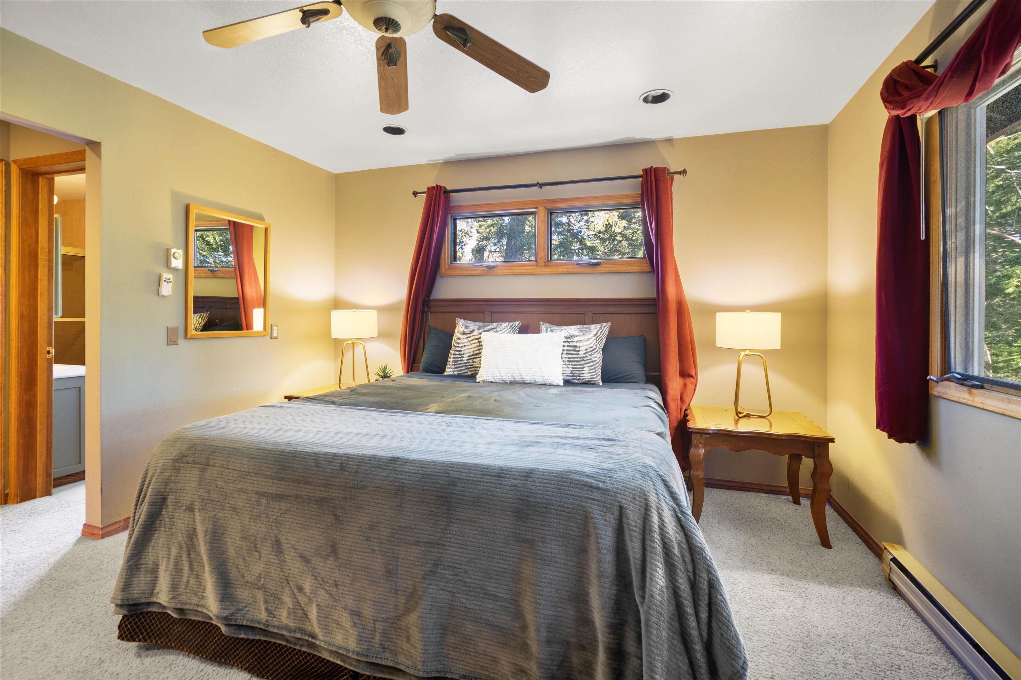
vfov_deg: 73.7
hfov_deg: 96.7
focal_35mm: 16
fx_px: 454
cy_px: 340
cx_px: 510
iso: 400
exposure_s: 2.5
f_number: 7.1
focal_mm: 16
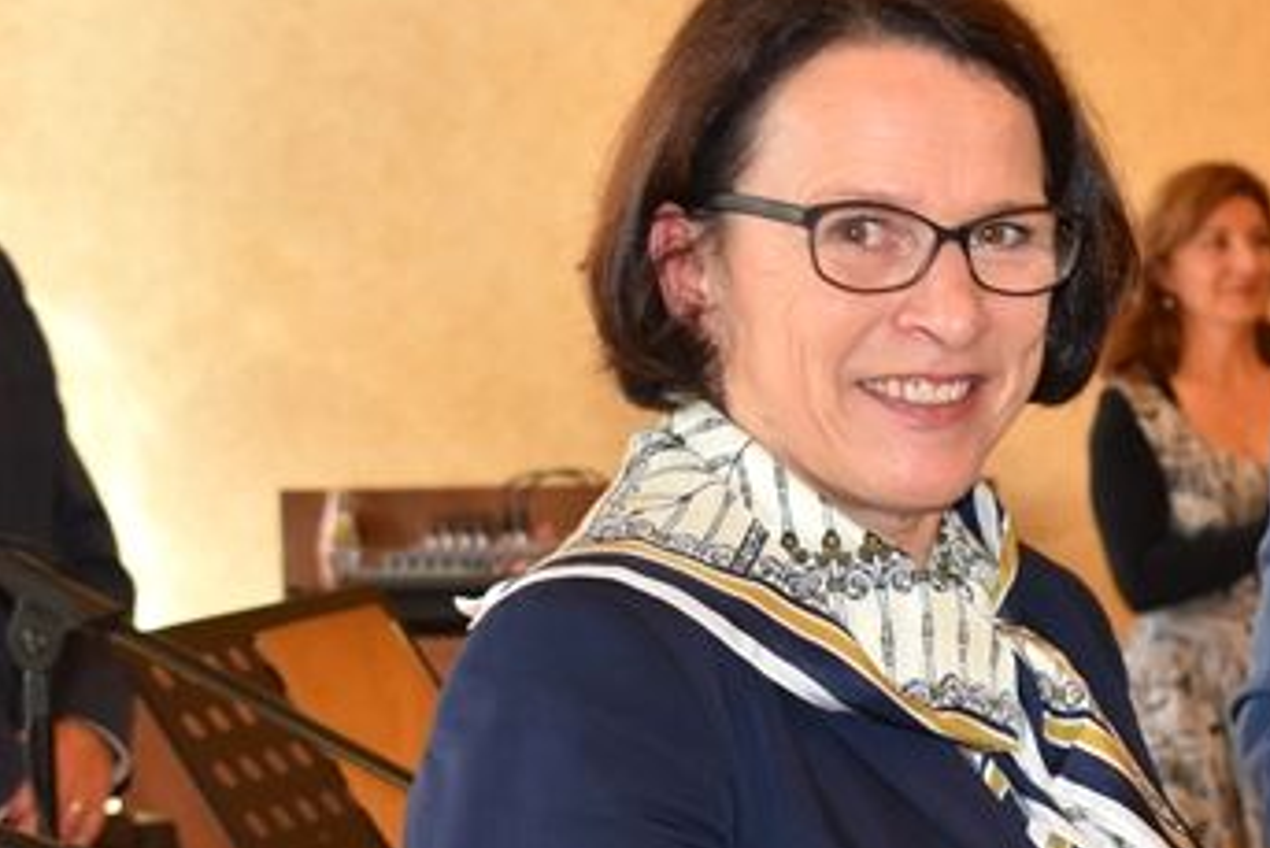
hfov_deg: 11.9
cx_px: 1296
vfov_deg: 8.1
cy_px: 572
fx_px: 5999
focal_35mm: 170
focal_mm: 38
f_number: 5
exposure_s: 1/100
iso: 800
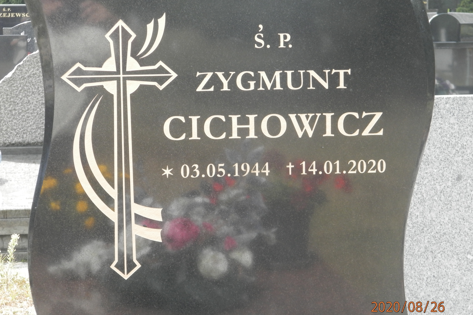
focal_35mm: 111
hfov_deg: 18.4
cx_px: 235
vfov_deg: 12.3
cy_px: 167
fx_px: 1458
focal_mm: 19
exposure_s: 1/160
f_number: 4.5
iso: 125
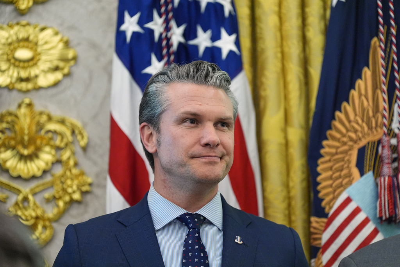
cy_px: 134
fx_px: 2222
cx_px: 200
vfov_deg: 6.9
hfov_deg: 10.3
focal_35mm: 200
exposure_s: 1/400
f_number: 2.8
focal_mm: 200
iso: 4000
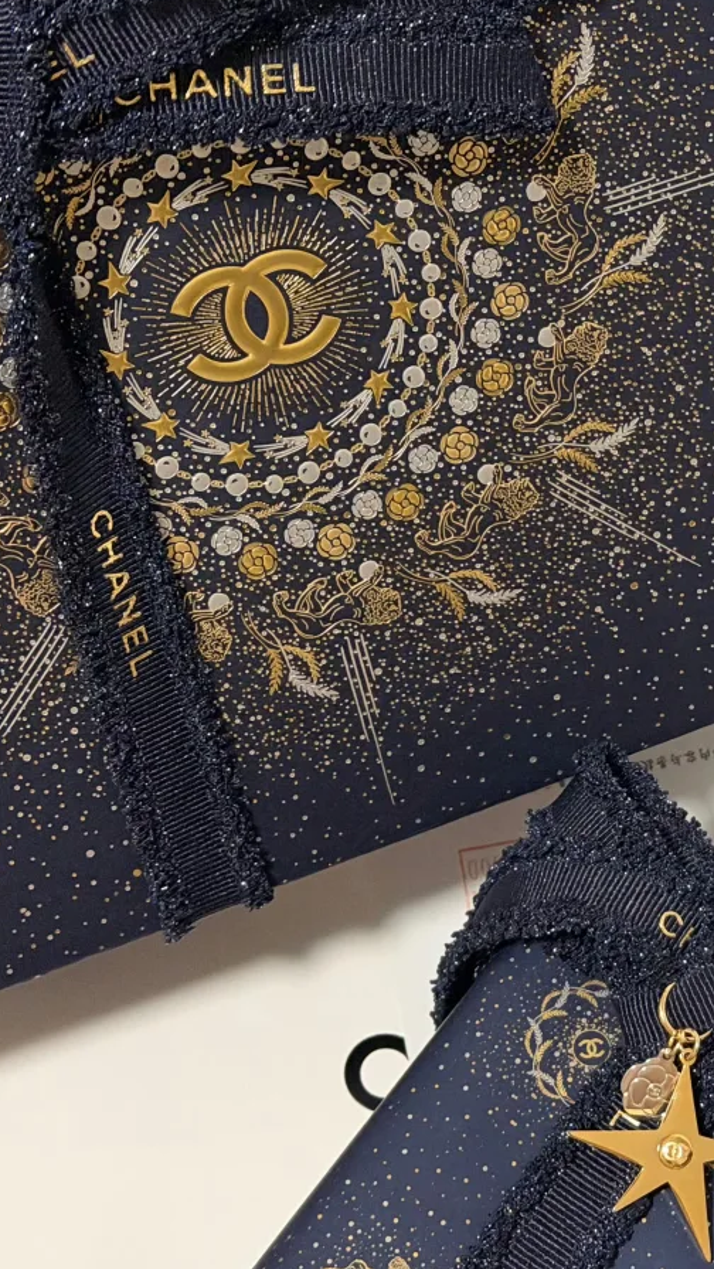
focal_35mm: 84
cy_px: 579
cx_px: 731
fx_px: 2827
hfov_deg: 14.2
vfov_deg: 25.3
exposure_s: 1/40
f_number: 1.78
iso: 500
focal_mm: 6.76
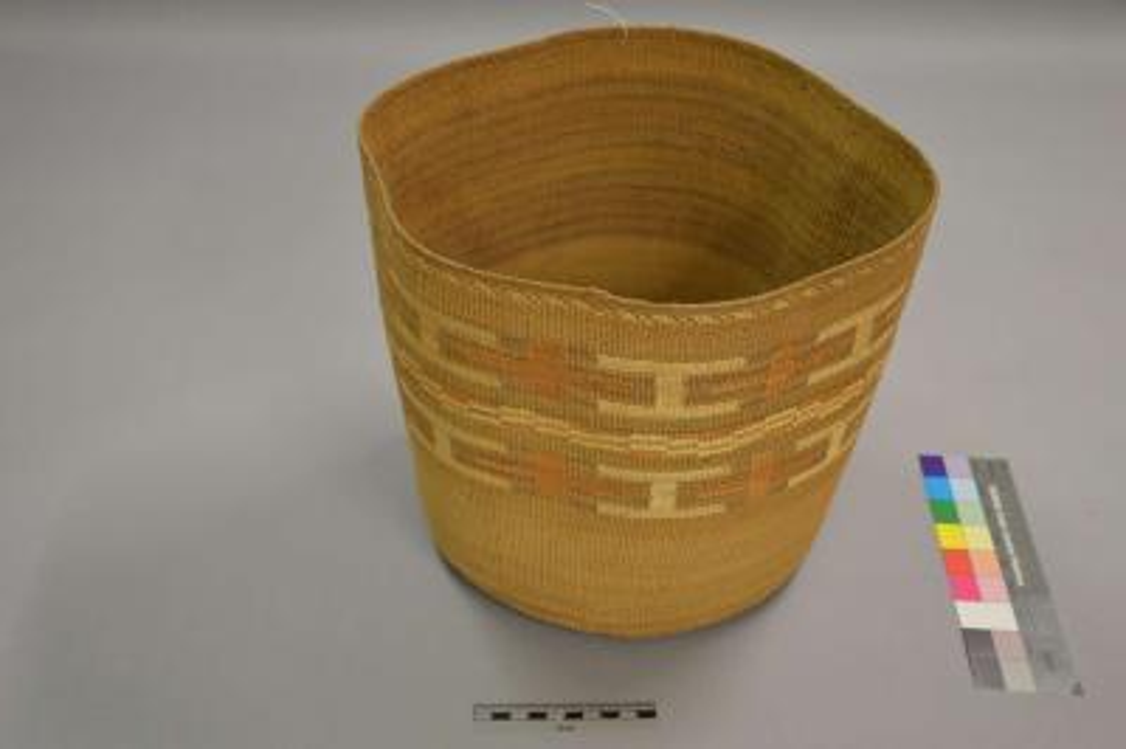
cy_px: 374
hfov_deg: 41.1
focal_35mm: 48
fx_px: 1500
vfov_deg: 28.0
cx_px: 563
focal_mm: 32
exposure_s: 1/20
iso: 400
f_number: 4
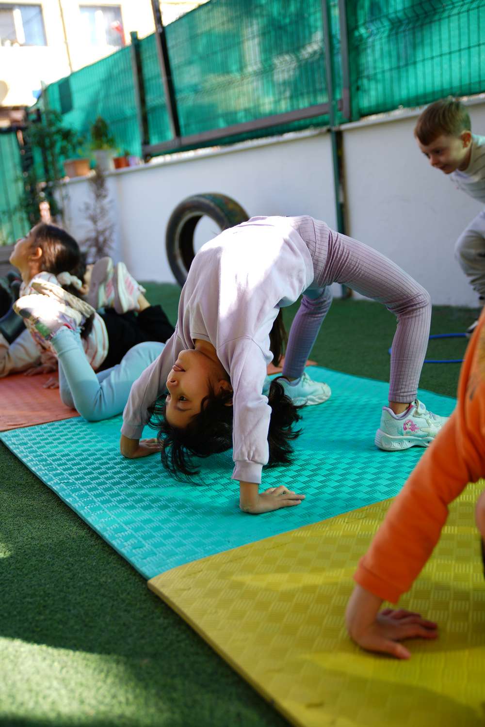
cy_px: 364
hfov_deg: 35.9
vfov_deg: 51.9
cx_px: 242
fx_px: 748
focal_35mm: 37
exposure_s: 1/200
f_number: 2.8
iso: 64
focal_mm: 37
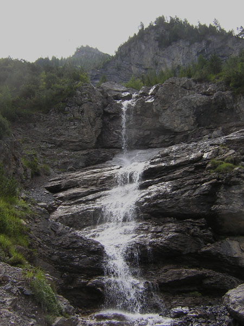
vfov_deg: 51.4
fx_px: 338
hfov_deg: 39.7
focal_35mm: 36
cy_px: 163
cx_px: 122
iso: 100
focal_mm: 4.7
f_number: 5.2
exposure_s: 1/160
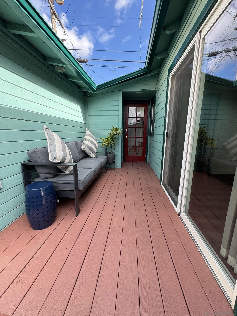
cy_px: 158
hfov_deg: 85.7
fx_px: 128
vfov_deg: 102.1
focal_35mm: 14
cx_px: 118
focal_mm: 2.22
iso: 40
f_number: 2.2
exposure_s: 1/269
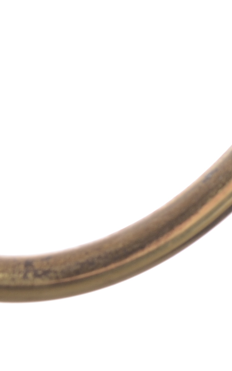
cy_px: -3
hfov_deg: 6.0
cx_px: 284
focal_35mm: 219
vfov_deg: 9.5
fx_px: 2213
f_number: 10
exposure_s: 1/80
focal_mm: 45
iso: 100
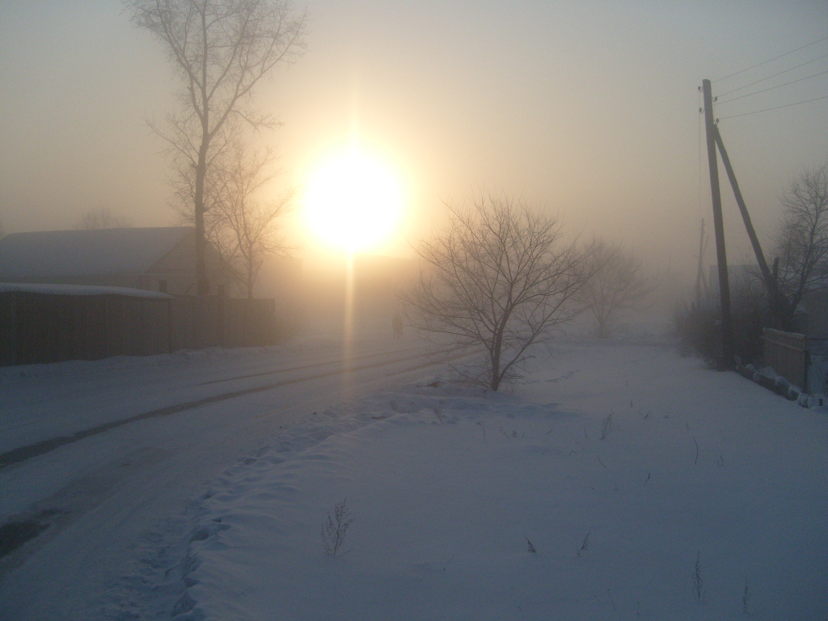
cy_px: 310
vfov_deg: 40.7
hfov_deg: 52.6
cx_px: 414
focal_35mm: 35
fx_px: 837
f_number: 7.1
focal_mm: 5.8
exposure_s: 1/350
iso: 80
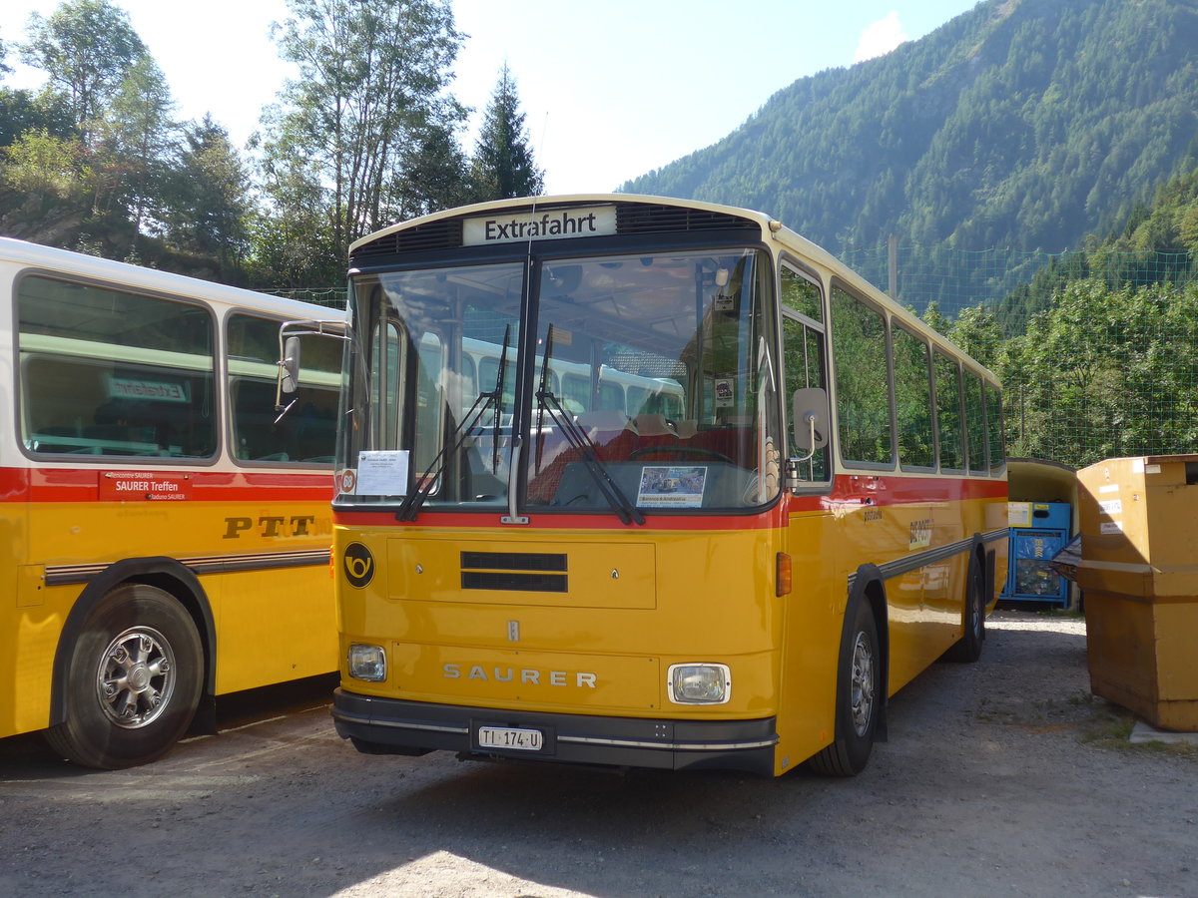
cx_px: 599
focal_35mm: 39
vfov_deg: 36.8
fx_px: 1350
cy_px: 449
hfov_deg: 47.9
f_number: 2.8
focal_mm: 8
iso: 80
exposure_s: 1/640
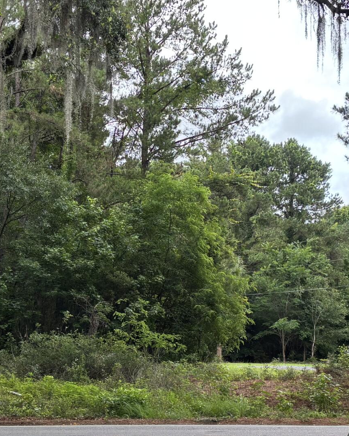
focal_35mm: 71
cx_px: 189
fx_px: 916
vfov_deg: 26.8
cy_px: 216
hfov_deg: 21.6
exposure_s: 1/250
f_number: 1.6
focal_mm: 5.96
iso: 40
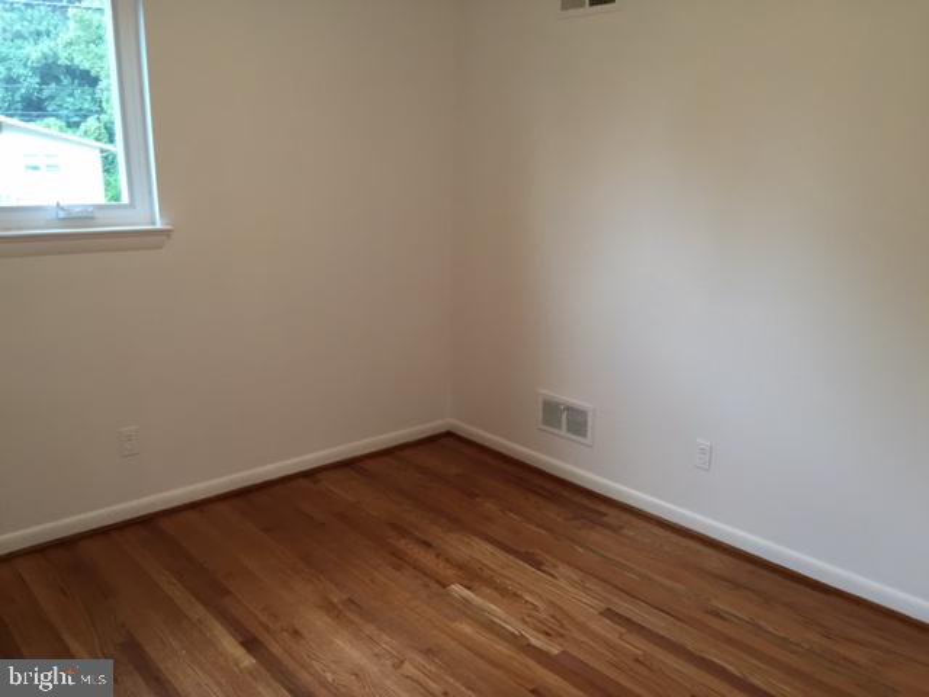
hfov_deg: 61.7
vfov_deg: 48.2
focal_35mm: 29
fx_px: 778
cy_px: 348
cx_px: 464
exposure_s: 1/30
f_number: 2.2
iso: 40
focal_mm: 4.15
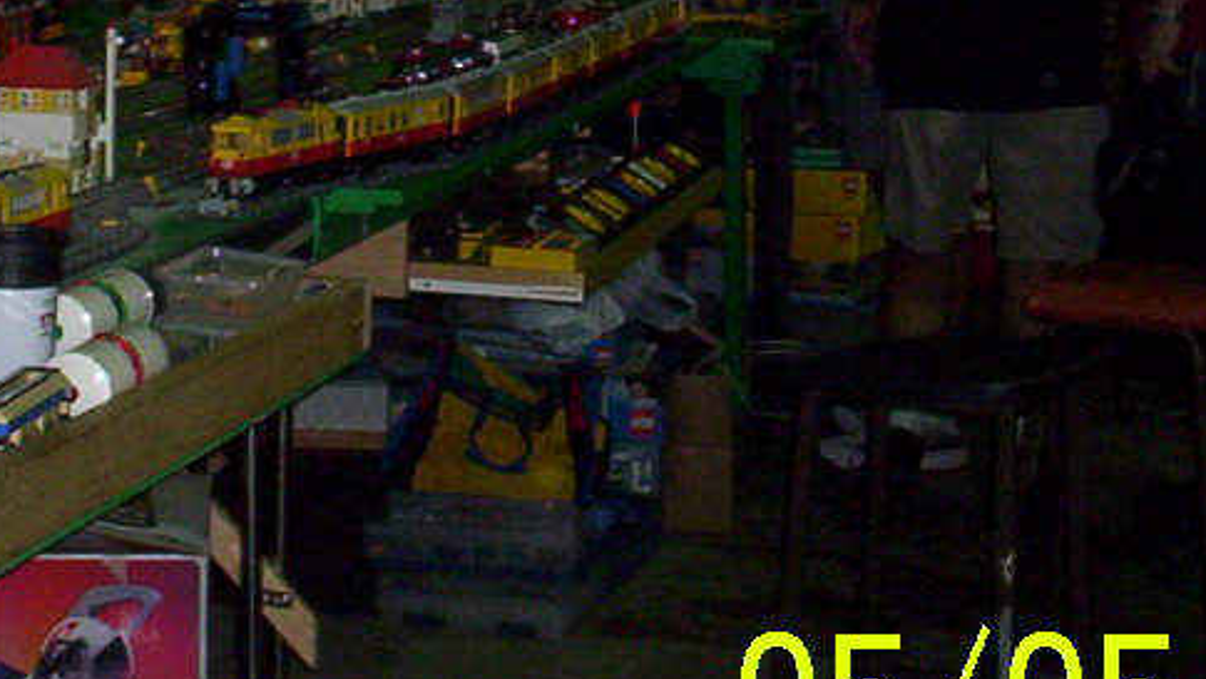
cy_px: -112
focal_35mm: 101
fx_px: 3230
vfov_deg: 11.8
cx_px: 303
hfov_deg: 21.0
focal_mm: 4.99
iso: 140
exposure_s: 1/60
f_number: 4.5
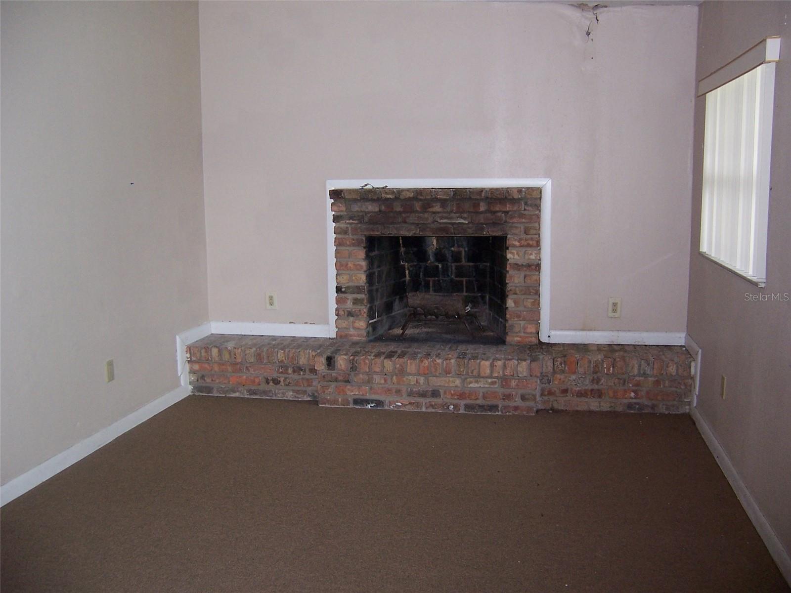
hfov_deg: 55.4
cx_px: 396
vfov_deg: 42.9
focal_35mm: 33
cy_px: 296
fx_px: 754
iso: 140
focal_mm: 5.5
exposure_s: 1/60
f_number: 2.8
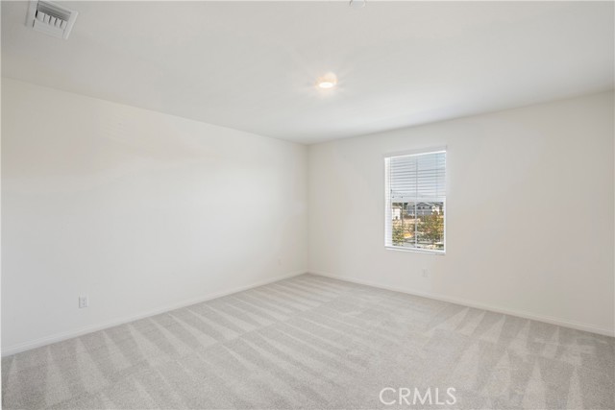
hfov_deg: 96.7
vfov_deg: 73.8
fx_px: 273
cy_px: 205
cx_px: 308
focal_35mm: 16
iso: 40
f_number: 22
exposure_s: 30
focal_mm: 16
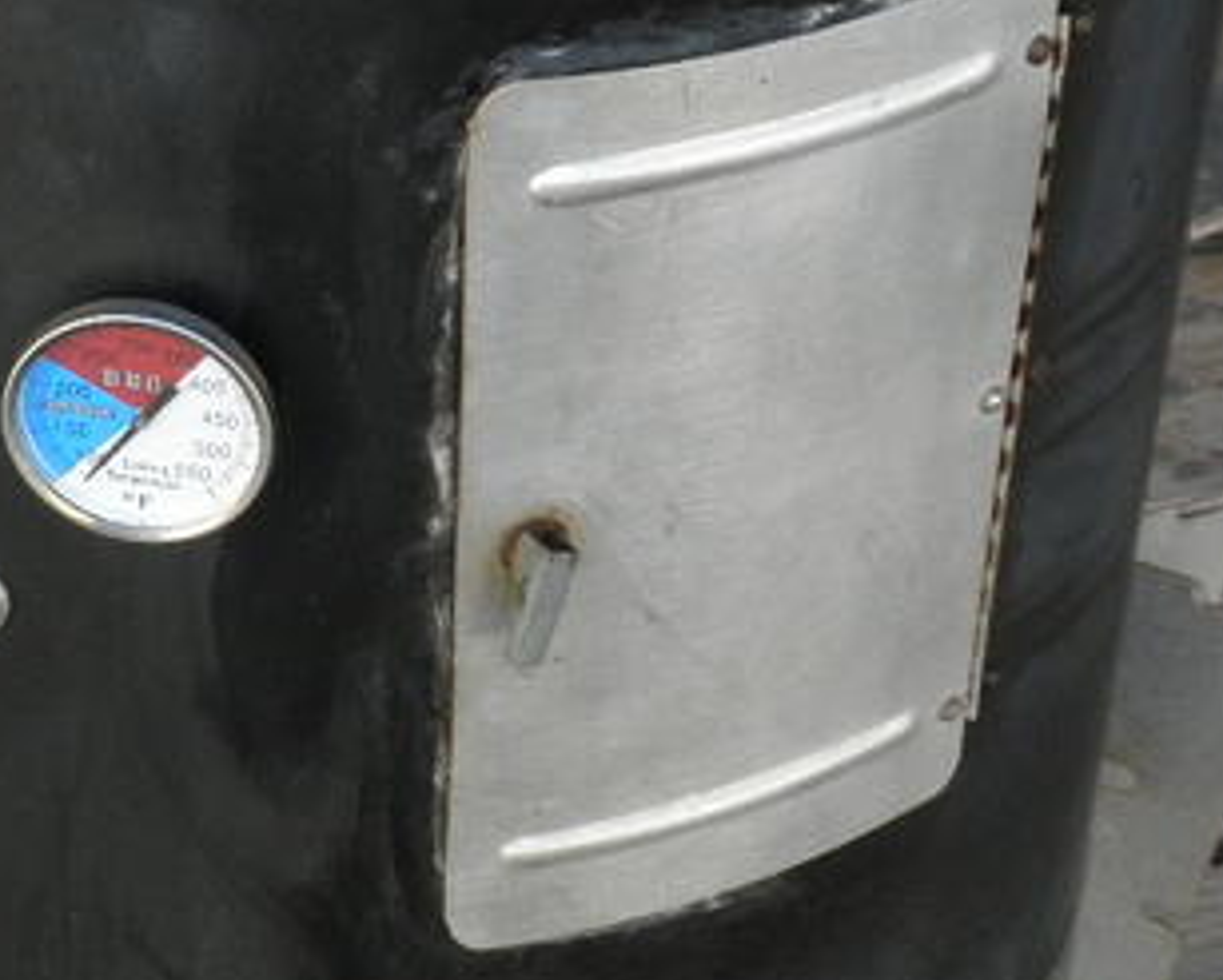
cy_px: 58
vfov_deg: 15.2
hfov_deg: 18.7
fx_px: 3622
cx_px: 20
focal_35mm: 100
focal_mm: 6.1
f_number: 3.2
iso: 200
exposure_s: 1/60
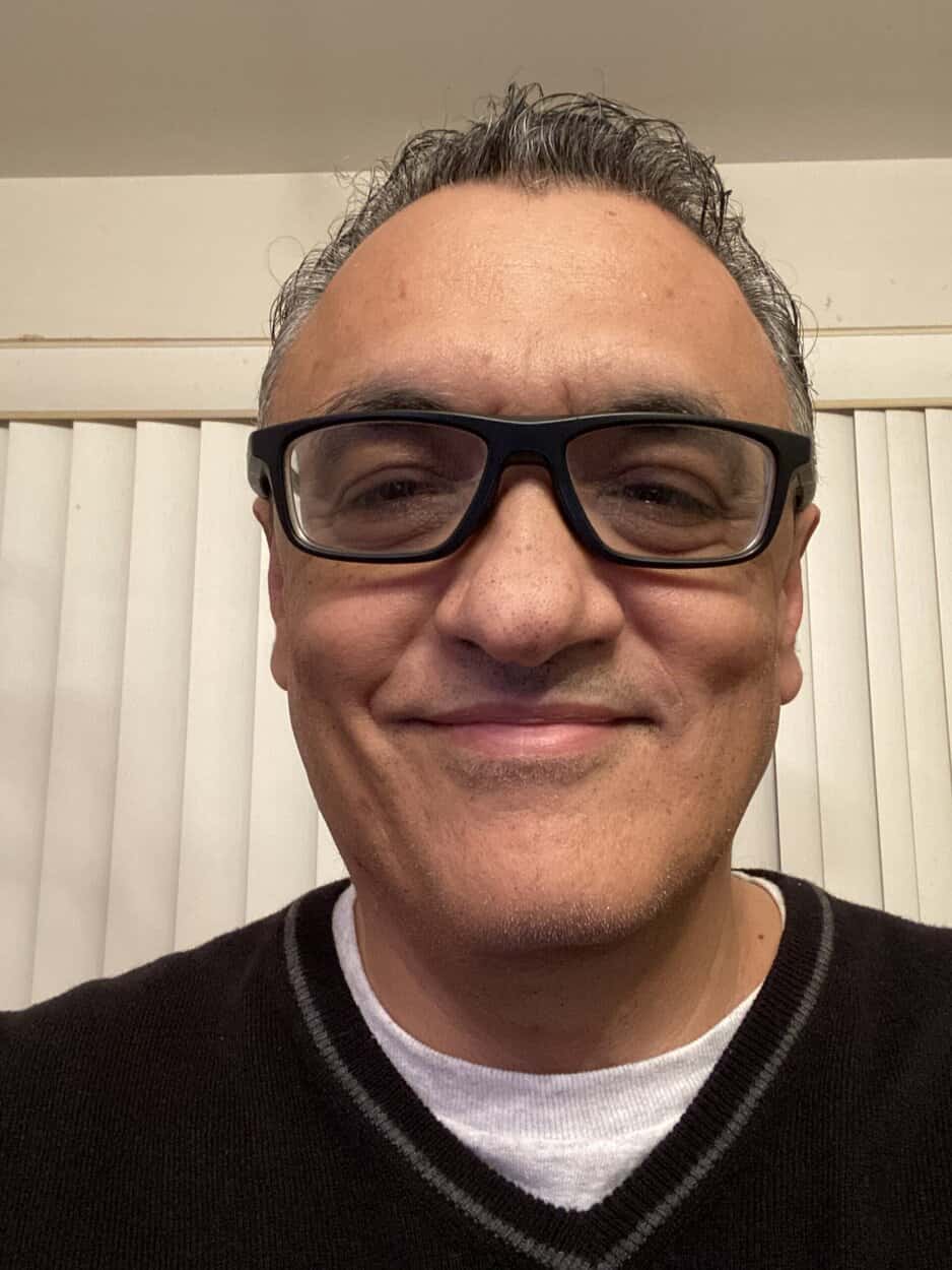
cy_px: 635
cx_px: 476
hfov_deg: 46.8
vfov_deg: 60.0
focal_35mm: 30
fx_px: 1100
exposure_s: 1/24
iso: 640
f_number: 2.2
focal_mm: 2.71
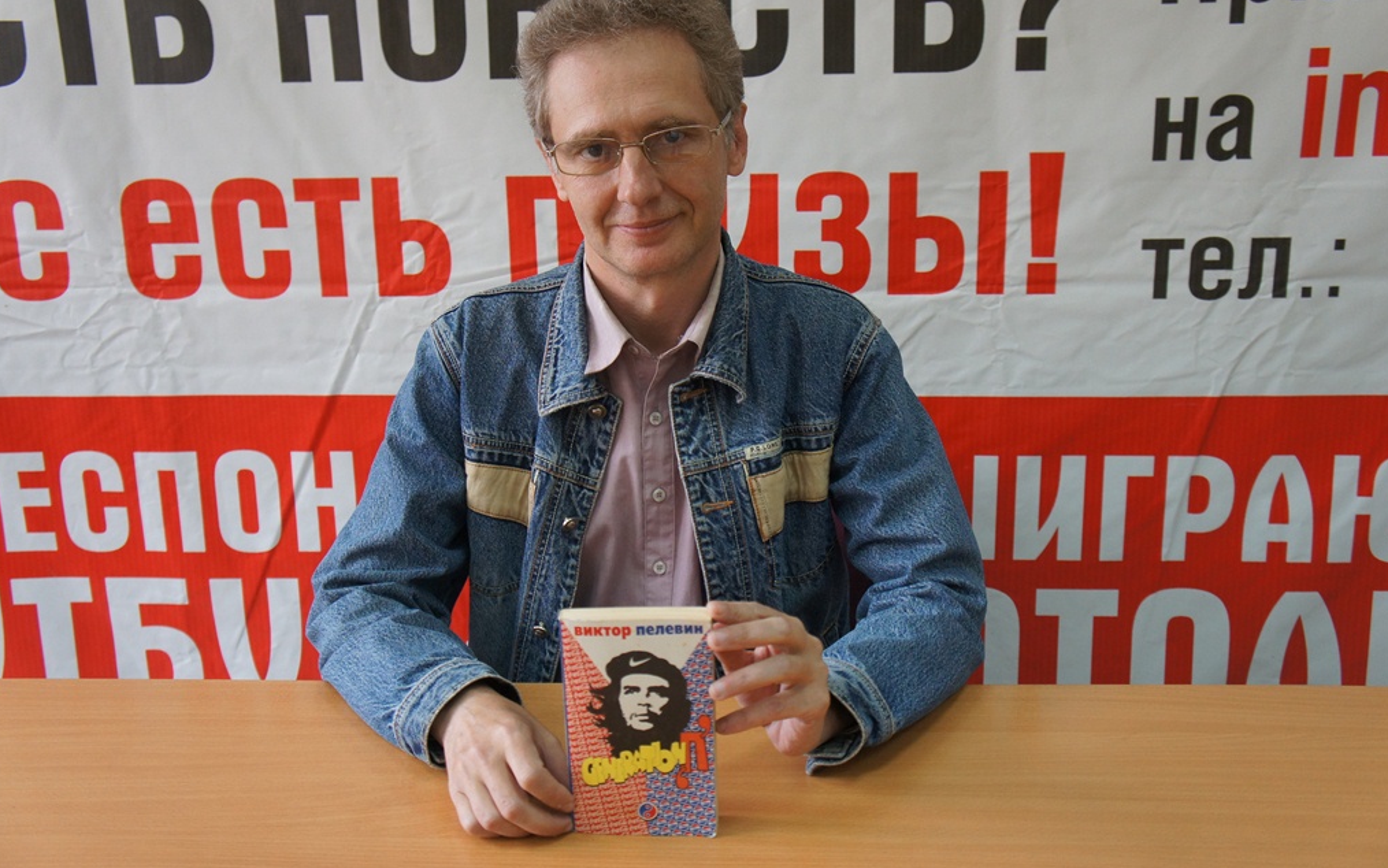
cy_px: 419
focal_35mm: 37
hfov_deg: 52.7
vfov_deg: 34.4
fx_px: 1400
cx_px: 694
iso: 1000
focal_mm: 24
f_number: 4
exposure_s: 1/160
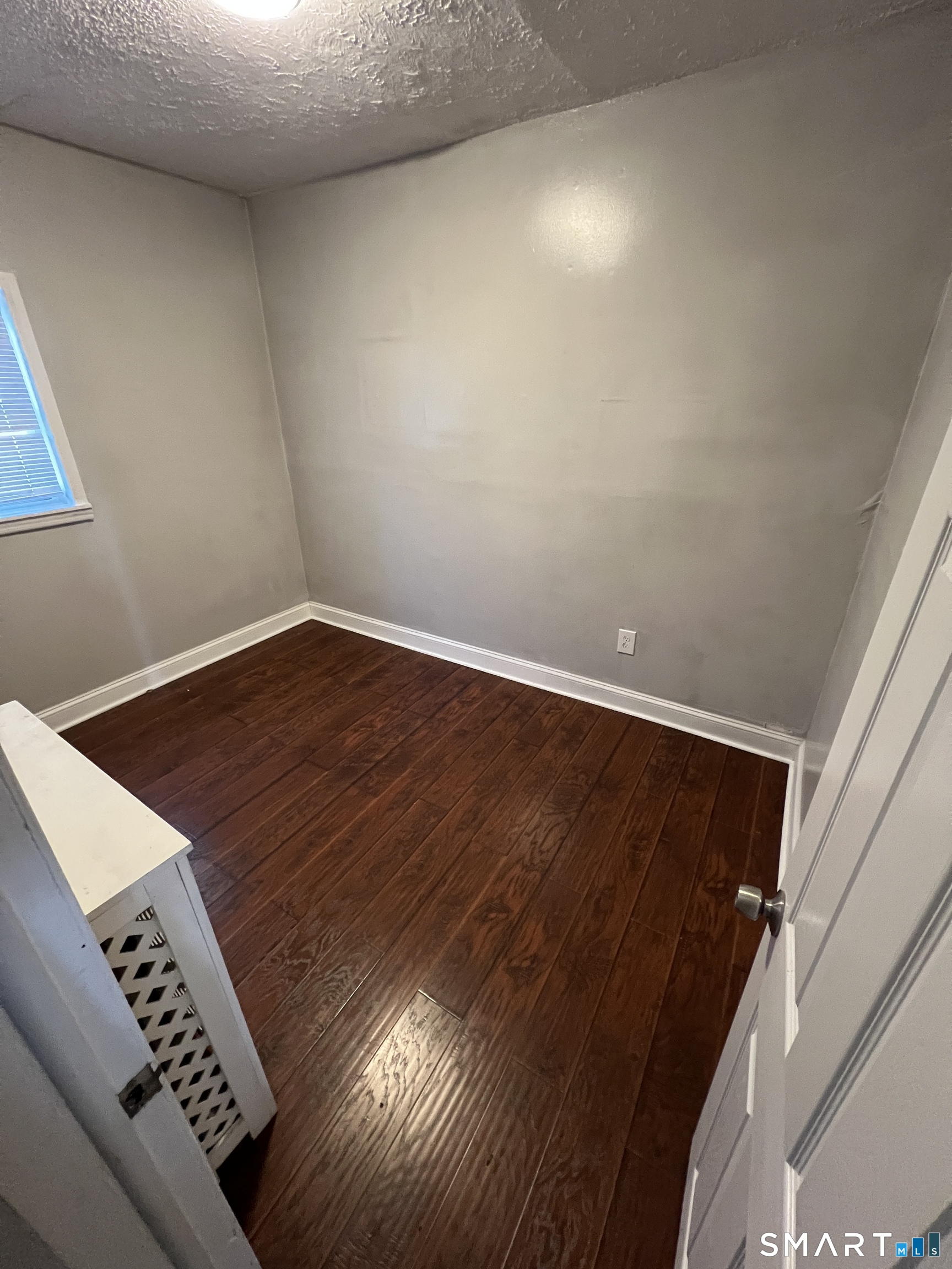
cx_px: 476
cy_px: 634
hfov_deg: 89.9
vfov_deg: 106.2
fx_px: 477
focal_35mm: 13
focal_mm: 1.57
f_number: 1.8
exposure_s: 1/60
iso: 500
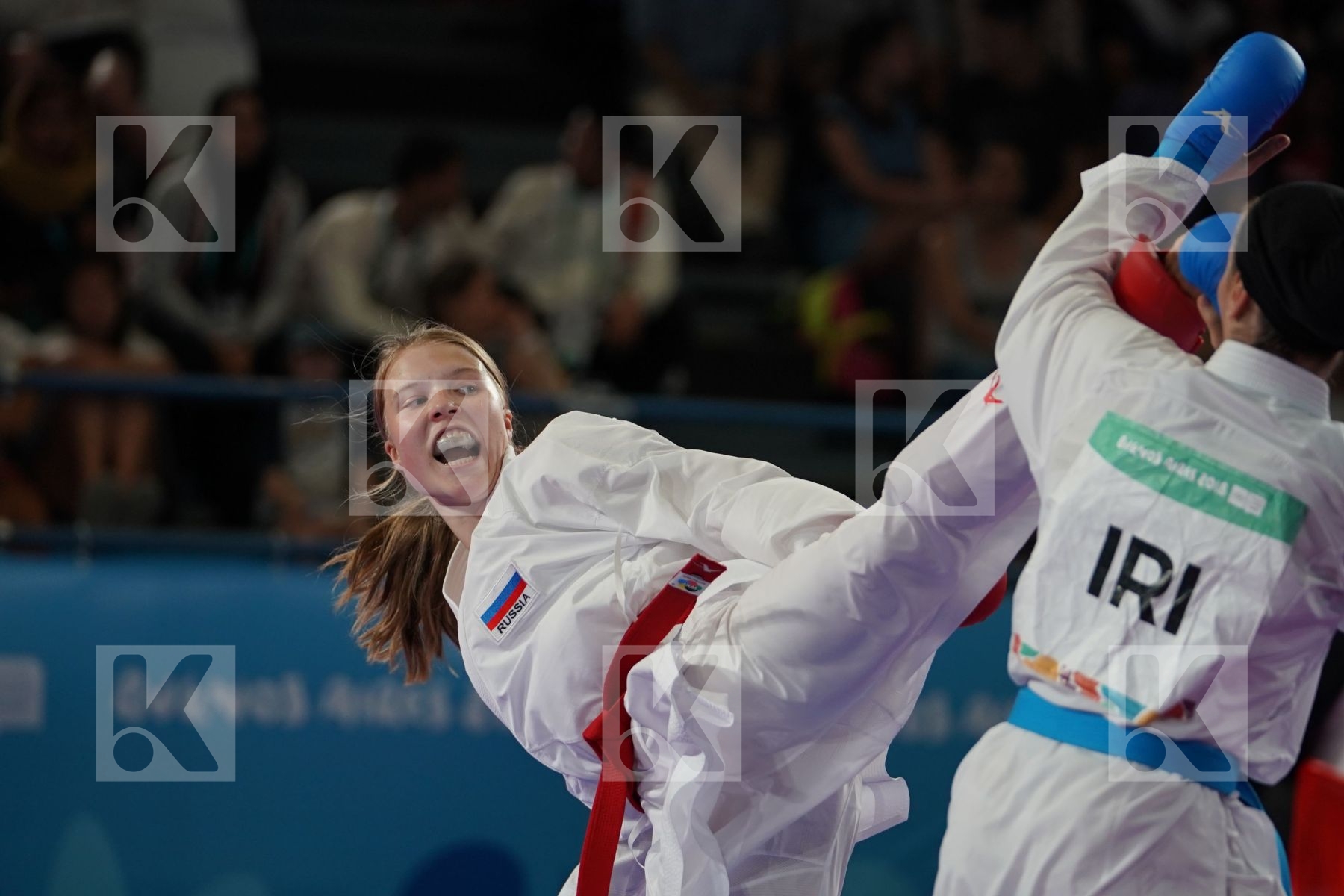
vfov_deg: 5.7
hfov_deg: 8.5
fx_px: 9071
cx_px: 672
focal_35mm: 243
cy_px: 448
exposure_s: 1/1000
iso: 800
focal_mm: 162
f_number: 2.8
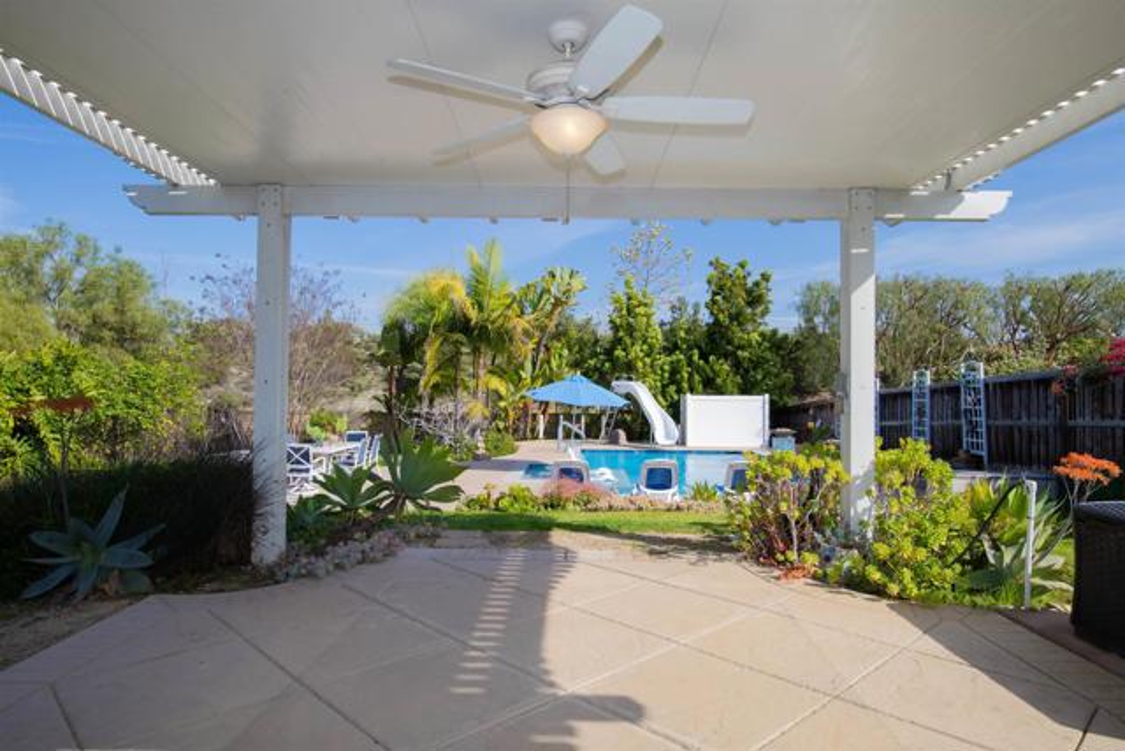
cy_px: 376
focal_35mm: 22
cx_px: 562
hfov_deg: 78.6
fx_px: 688
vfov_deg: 57.3
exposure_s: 1/250
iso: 320
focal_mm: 22
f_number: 11
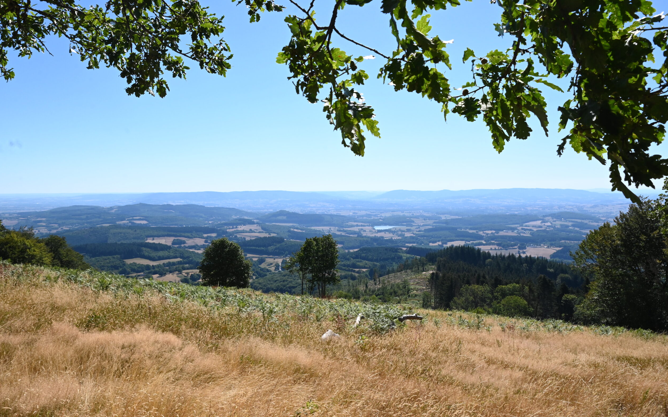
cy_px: 201
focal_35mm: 30
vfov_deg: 41.8
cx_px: 332
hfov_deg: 62.9
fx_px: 546
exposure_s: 1/1600
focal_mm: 29
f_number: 10
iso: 1000
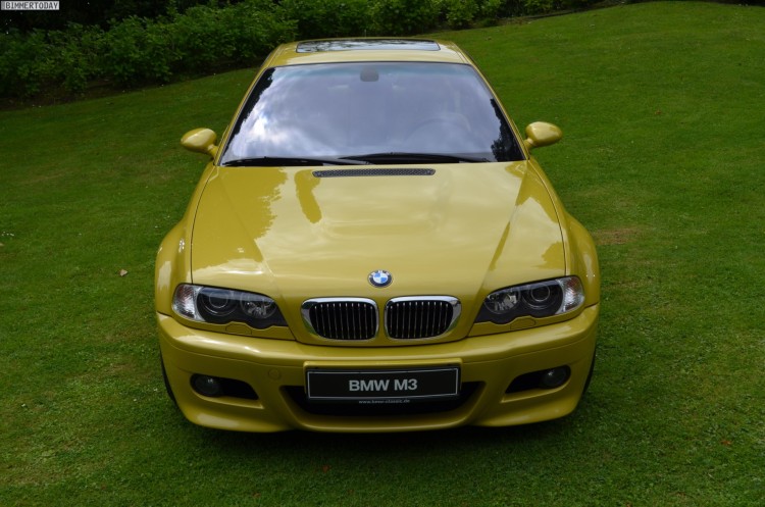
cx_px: 382
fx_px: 923
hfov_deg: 45.0
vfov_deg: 30.7
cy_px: 254
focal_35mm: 44
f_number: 8
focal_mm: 29
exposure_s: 1/250
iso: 125
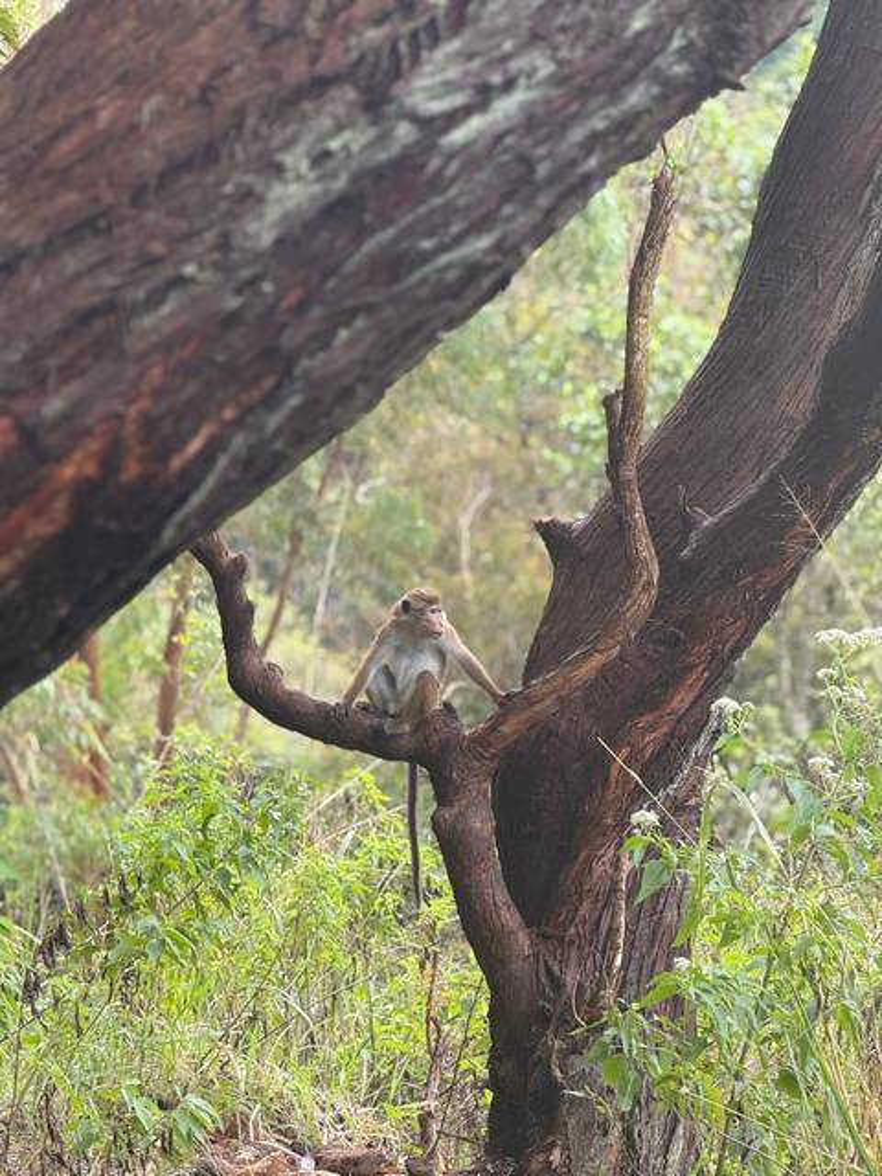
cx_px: 441
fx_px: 4077
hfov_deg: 12.3
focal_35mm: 120
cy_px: 588
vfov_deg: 16.4
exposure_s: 1/99
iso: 64
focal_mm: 15.66
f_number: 2.8
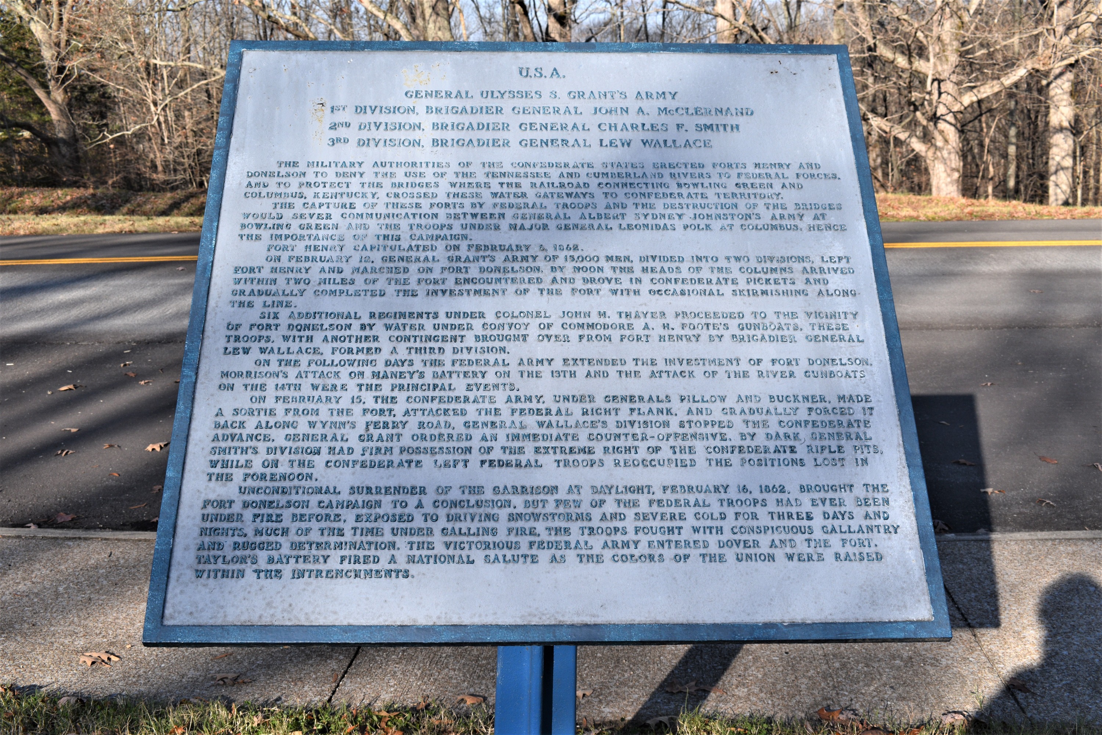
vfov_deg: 31.9
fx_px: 1286
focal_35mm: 42
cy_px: 368
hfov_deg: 46.4
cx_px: 551
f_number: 10
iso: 200
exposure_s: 1/400
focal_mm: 28
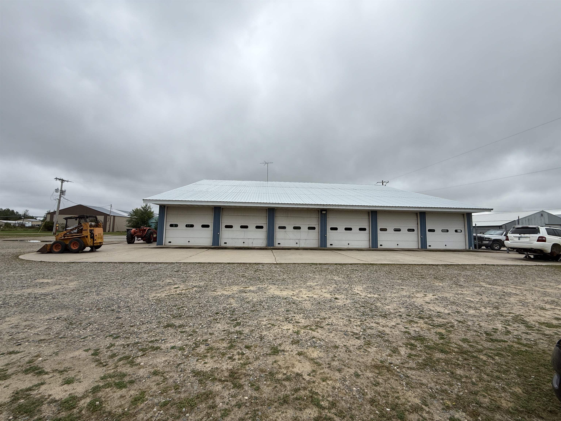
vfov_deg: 85.7
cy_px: 210
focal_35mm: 14
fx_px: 227
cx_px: 280
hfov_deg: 102.1
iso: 50
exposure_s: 1/709
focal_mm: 2.22
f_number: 2.2
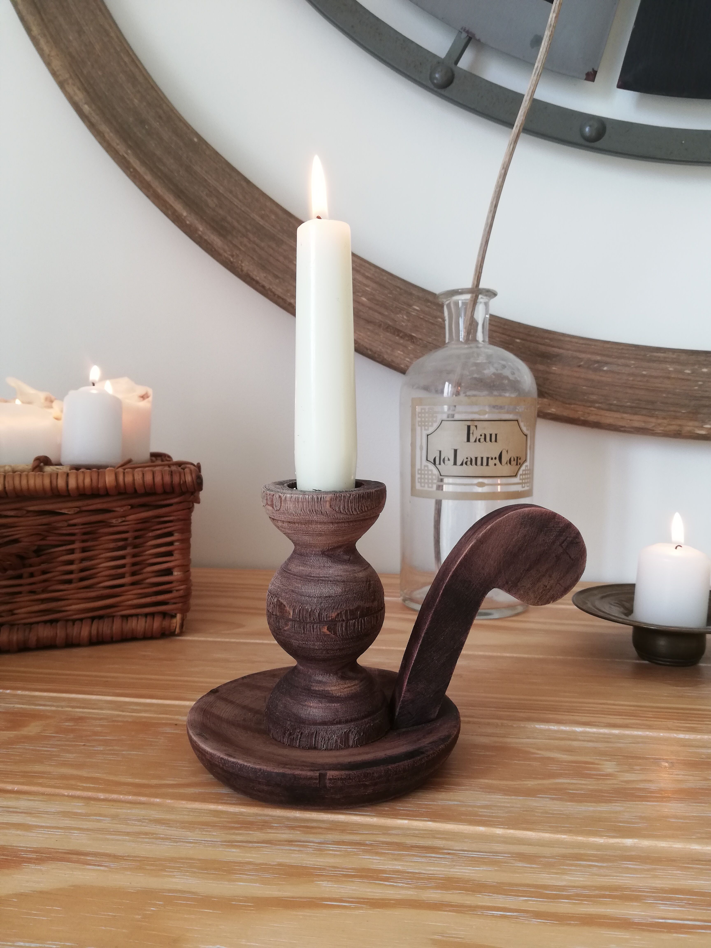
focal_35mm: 26
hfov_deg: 53.1
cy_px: 474
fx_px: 712
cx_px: 356
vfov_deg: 67.3
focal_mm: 3.81
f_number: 2.2
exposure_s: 1/50
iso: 80
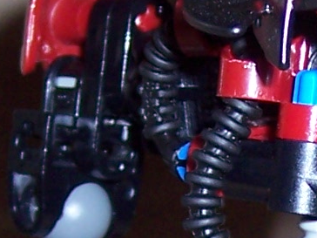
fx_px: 2262
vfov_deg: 5.9
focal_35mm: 247
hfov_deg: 8.0
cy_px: 368
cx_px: 302
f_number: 2.8
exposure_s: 1/60
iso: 100
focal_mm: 8
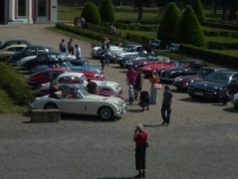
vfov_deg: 12.4
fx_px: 819
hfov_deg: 16.5
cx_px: 125
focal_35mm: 119
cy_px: 40
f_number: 4.4
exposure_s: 1/2000
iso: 100
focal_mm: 10.1
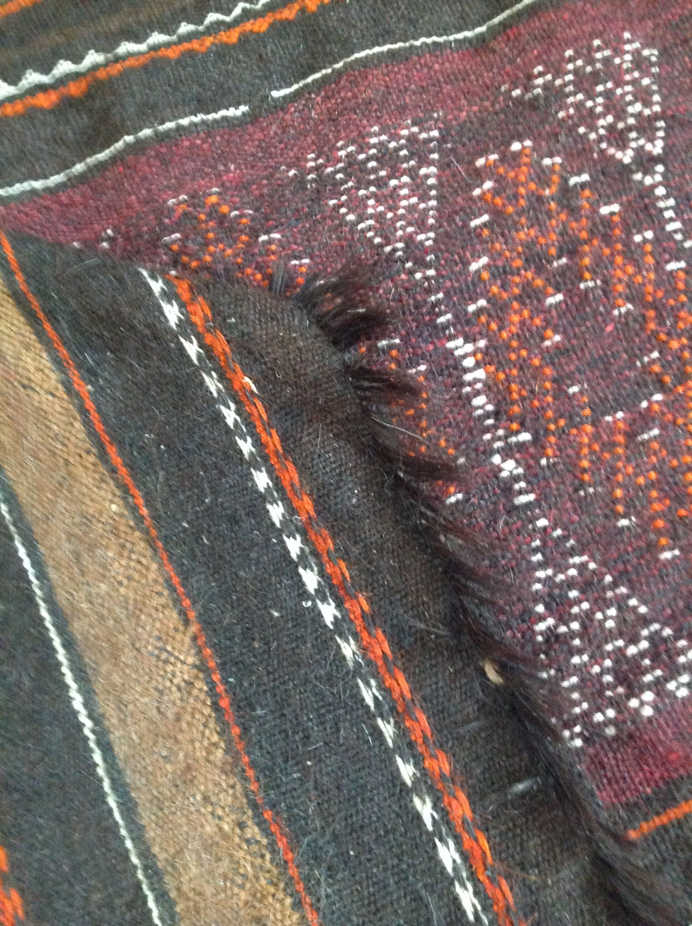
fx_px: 935
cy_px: 463
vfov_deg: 52.7
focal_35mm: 35
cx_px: 346
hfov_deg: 40.6
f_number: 2.4
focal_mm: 4.28
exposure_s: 1/15
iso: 640
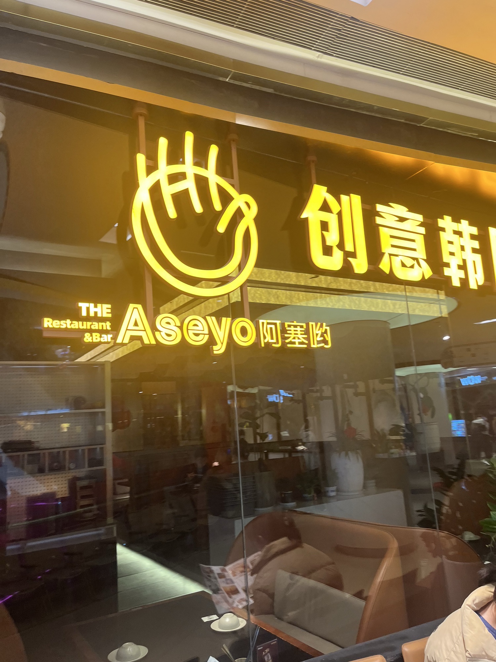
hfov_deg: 53.1
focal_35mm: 26
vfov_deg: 67.3
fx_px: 497
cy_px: 331
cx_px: 248
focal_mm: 5.1
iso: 80
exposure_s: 1/100
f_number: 1.6
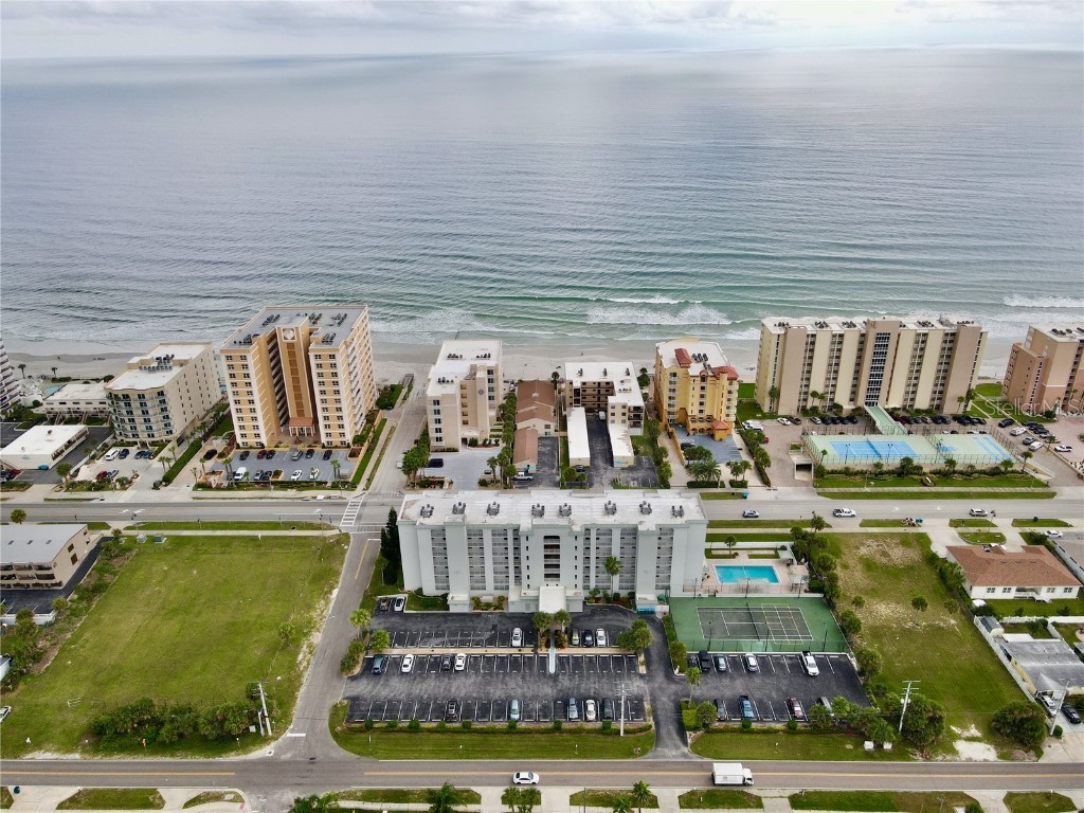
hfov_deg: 71.6
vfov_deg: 56.8
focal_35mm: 24
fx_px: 752
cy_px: 406
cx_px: 542
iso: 200
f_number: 2.8
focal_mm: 4.5
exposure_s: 1/500
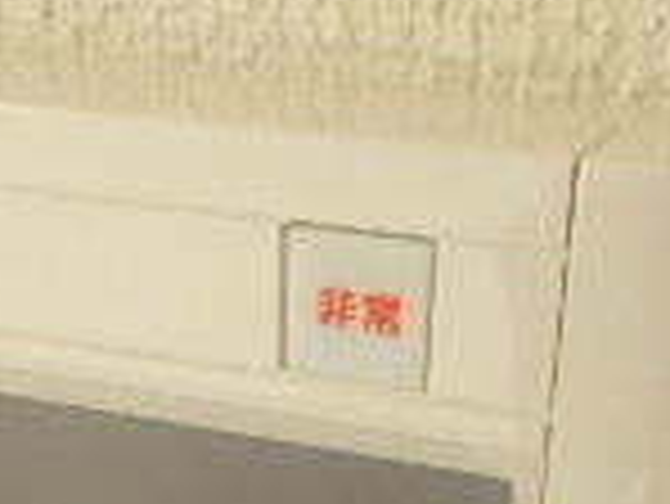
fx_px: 1743
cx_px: 211
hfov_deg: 21.7
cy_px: 792
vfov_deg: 15.0
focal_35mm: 90
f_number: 3.5
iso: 320
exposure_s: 1/30
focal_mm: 3.7
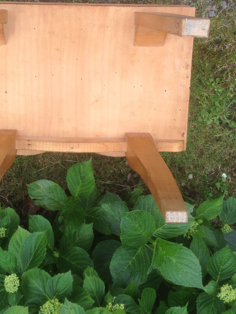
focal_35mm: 51
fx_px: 464
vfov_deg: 37.1
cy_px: 106
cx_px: 75
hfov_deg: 28.3
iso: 50
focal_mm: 4.12
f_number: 2.4
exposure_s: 1/404
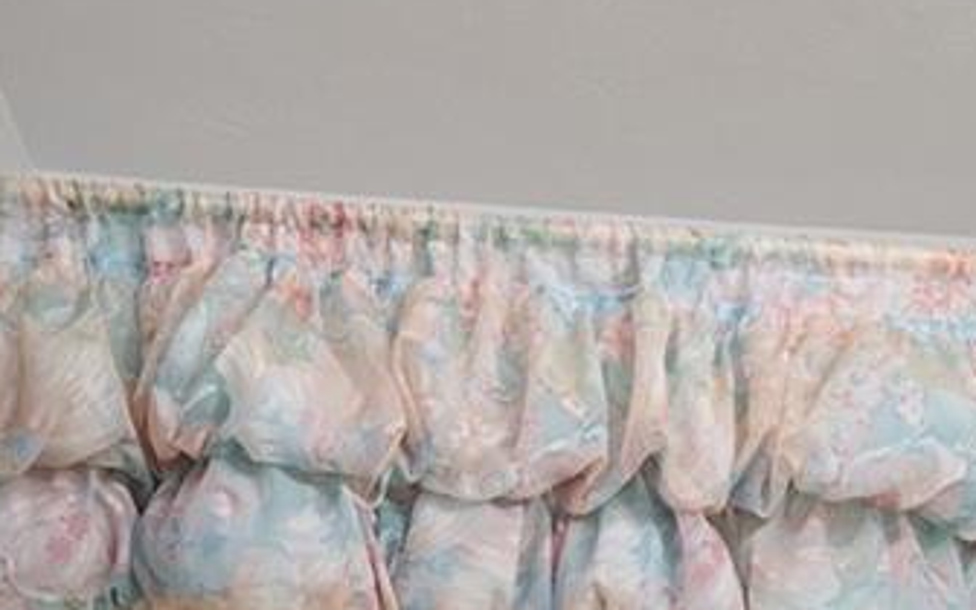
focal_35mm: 68
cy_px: 1136
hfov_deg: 29.8
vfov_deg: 15.9
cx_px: 715
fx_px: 1809
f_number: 7.1
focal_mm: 14
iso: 500
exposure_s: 1/6
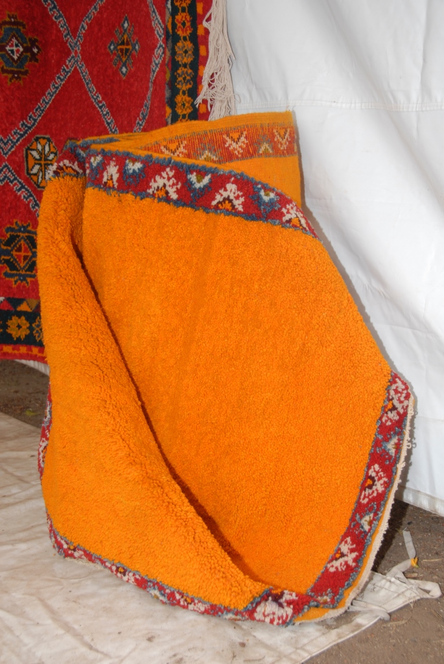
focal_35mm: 48
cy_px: 332
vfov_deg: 41.1
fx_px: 886
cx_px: 222
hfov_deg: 28.1
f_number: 5
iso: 200
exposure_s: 1/60
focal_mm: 32
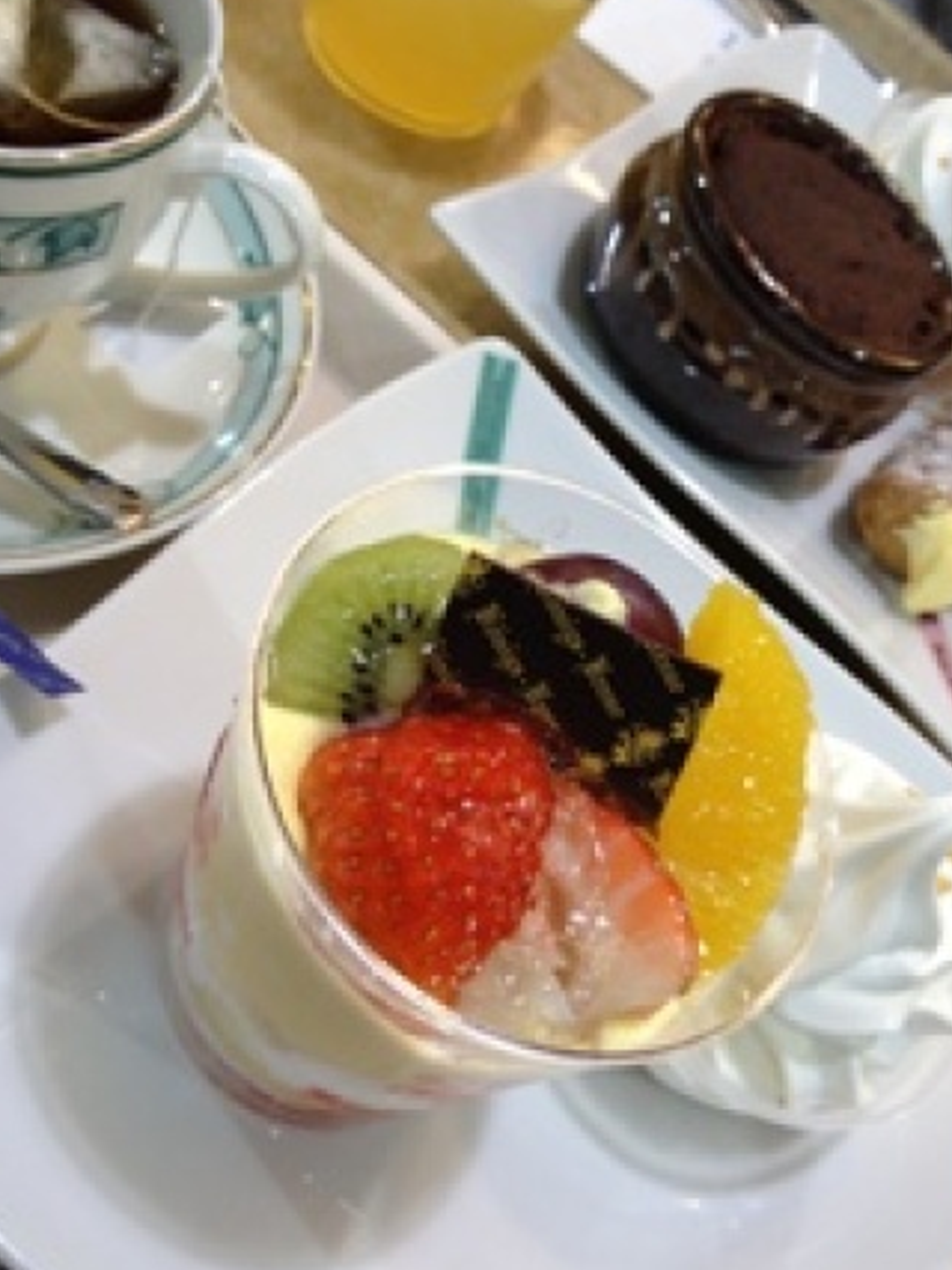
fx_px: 1504
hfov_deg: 35.1
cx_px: 543
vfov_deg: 45.8
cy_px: 604
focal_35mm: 41
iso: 50
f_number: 2.4
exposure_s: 1/30
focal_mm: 4.28
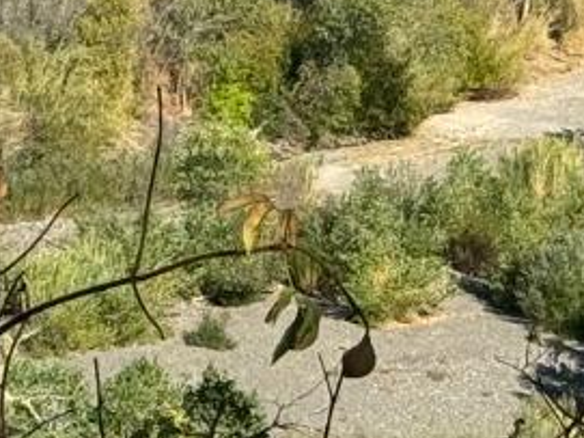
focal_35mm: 266
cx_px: 82
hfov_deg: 7.4
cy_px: -351
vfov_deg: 5.5
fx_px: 4486
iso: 64
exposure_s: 1/3817
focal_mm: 6.76
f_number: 1.78
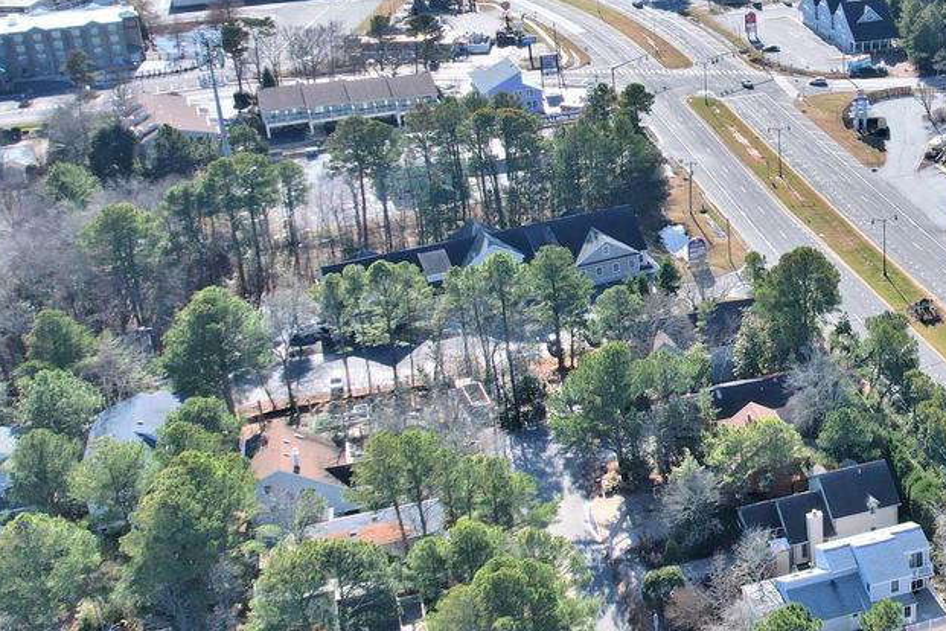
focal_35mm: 51
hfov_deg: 35.7
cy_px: 216
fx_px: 1340
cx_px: 912
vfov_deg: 26.4
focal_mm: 8.38
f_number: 2.8
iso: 100
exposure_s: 1/1250
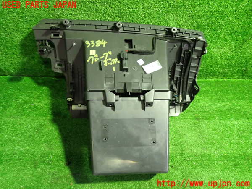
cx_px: 126
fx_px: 218
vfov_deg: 46.8
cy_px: 94
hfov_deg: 60.0
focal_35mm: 30
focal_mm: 5.4
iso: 640
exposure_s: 1/30
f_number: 2.3
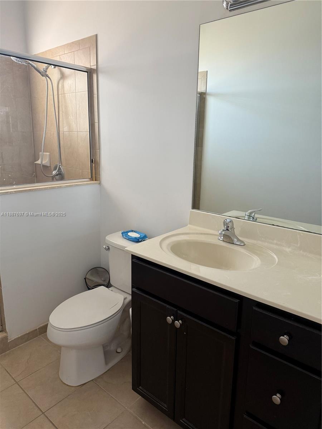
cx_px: 161
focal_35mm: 24
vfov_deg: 71.6
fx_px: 298
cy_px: 214
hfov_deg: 56.8
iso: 200
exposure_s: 1/83
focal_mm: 6.76
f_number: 1.78
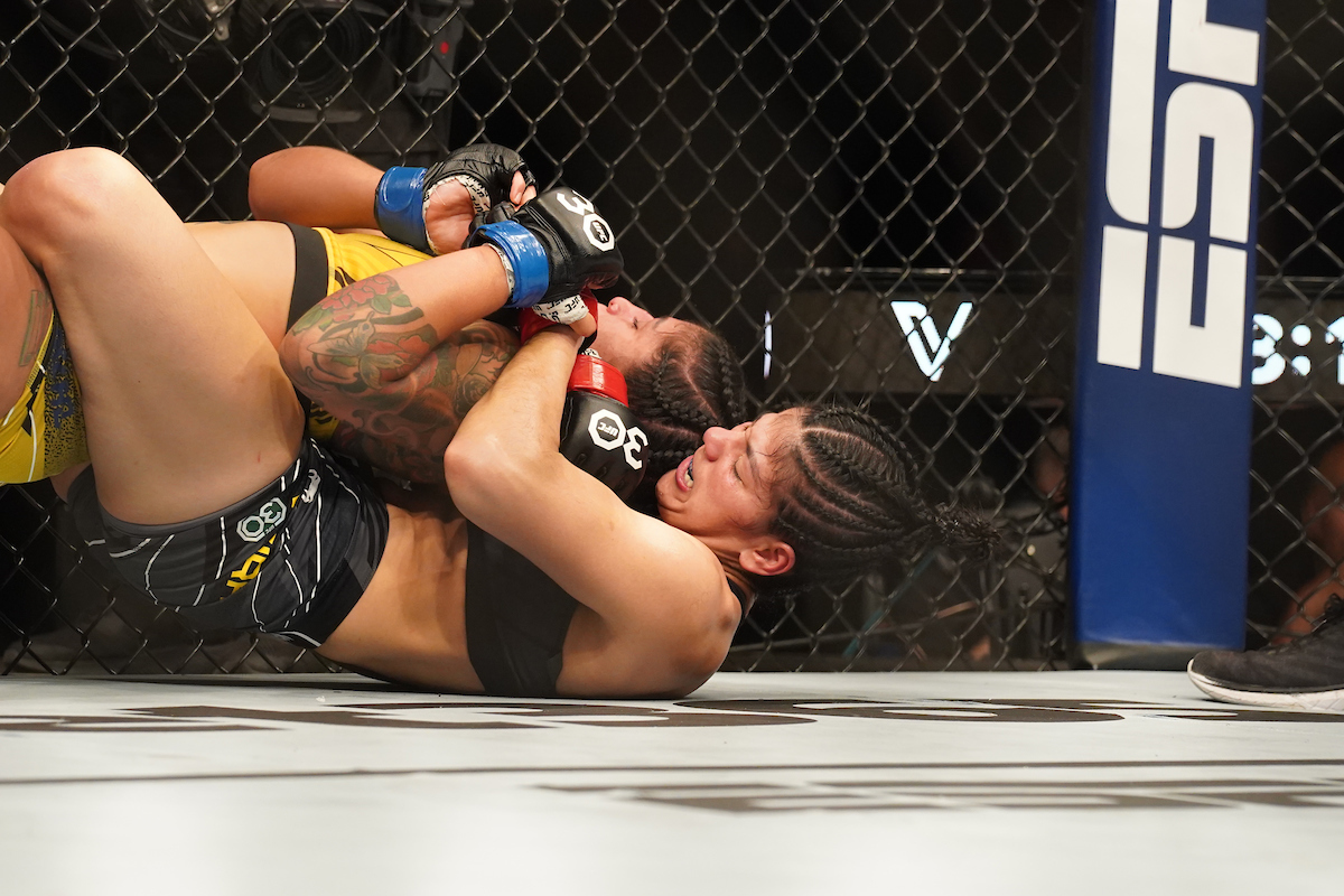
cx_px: 672
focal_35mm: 225
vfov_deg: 6.1
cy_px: 448
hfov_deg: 9.1
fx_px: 8399
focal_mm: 150
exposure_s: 1/640
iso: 3200
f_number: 4
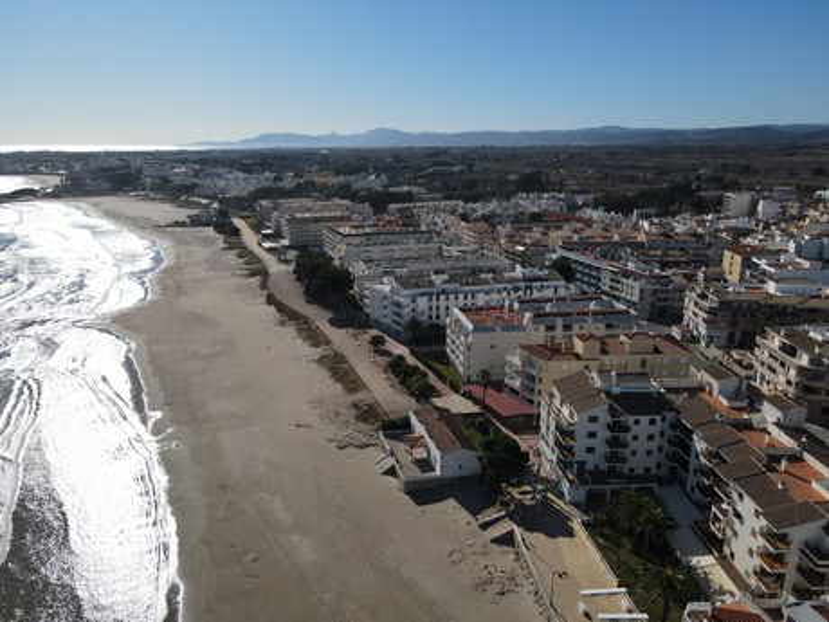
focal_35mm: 24
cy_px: 311
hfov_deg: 71.6
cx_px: 414
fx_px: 575
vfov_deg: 56.8
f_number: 2.8
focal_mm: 4.5
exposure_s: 1/1500
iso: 100
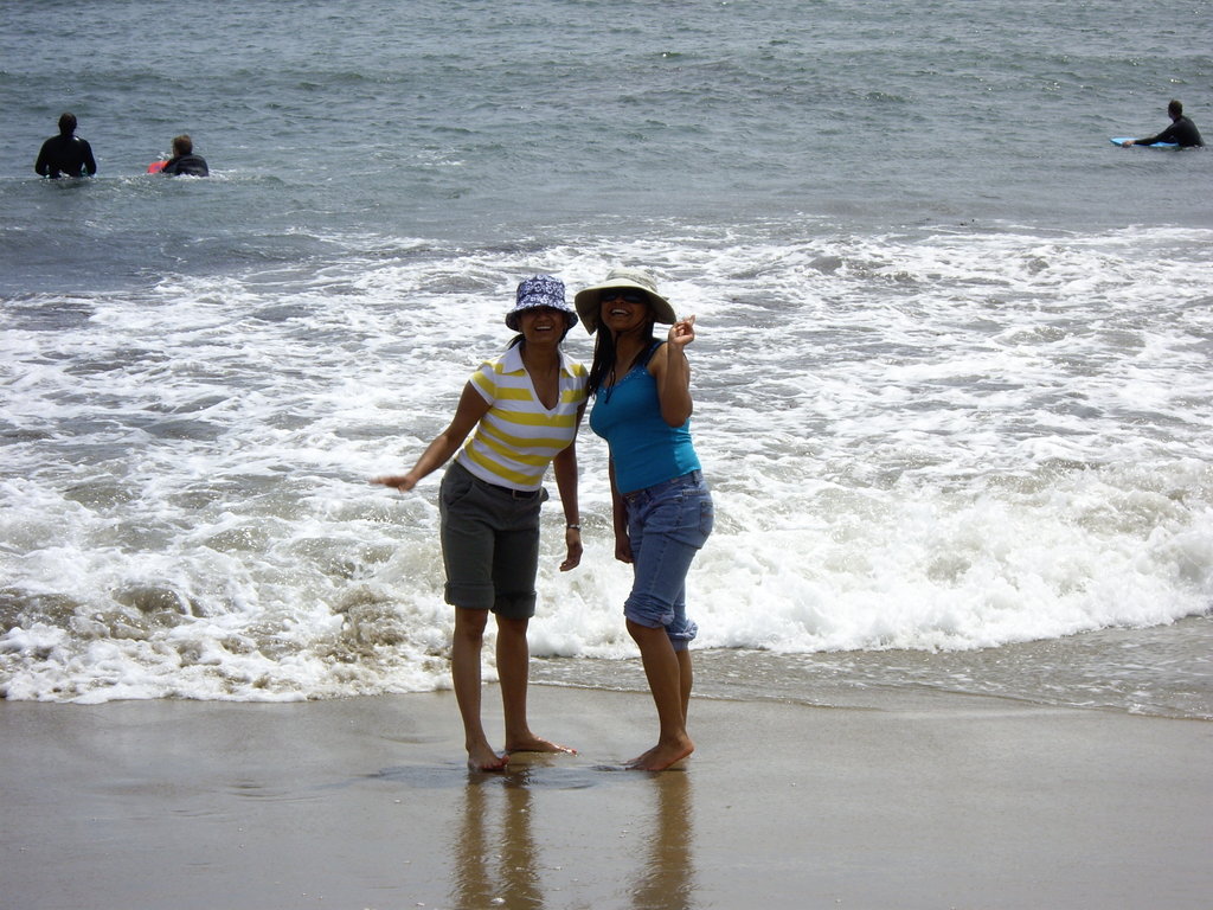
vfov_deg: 13.0
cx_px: 606
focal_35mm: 114
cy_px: 455
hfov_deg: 17.3
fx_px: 3995
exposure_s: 1/160
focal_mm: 18.6
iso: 50
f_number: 8.3
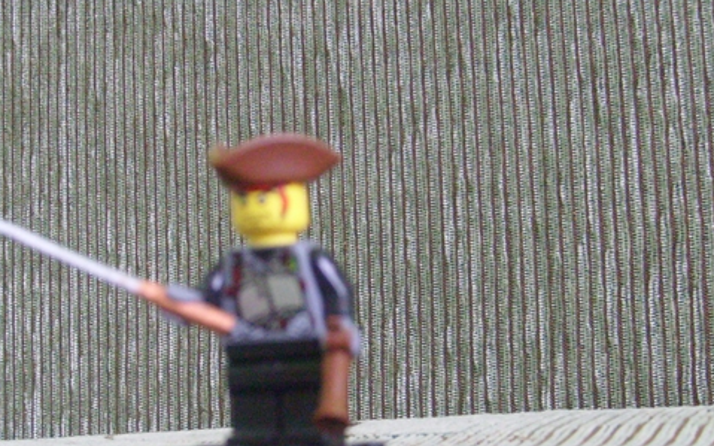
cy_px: 313
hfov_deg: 32.9
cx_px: 294
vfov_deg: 20.8
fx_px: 1206
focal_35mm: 62
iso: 200
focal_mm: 5.8
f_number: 2.8
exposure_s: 1/30
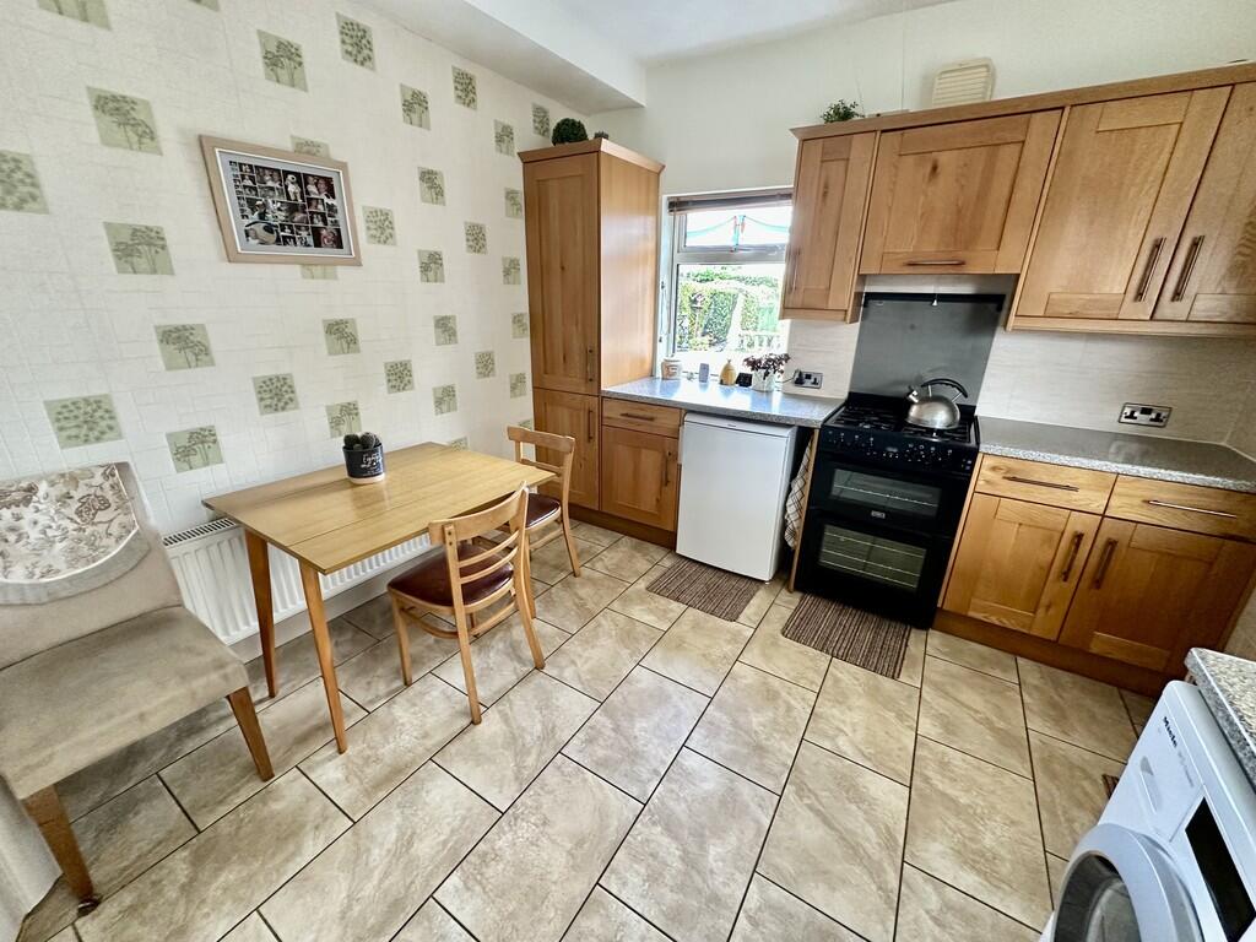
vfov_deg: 85.7
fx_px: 508
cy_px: 471
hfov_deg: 102.1
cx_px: 628
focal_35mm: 14
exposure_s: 1/99
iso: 320
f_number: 2.2
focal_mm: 2.22
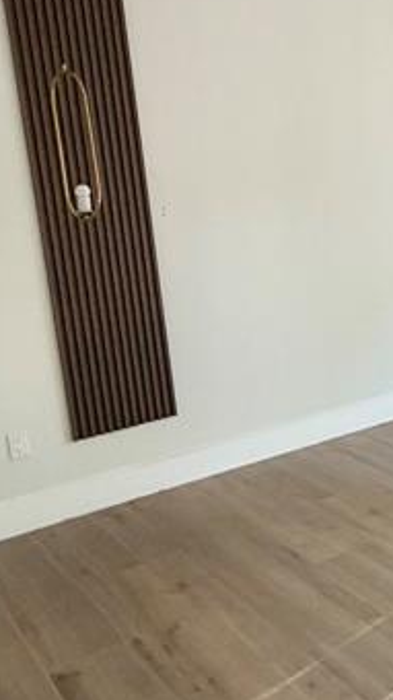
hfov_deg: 22.6
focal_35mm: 46
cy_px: 299
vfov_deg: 44.5
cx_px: 537
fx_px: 853
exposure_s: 1/121
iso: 250
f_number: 2.2
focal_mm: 2.22
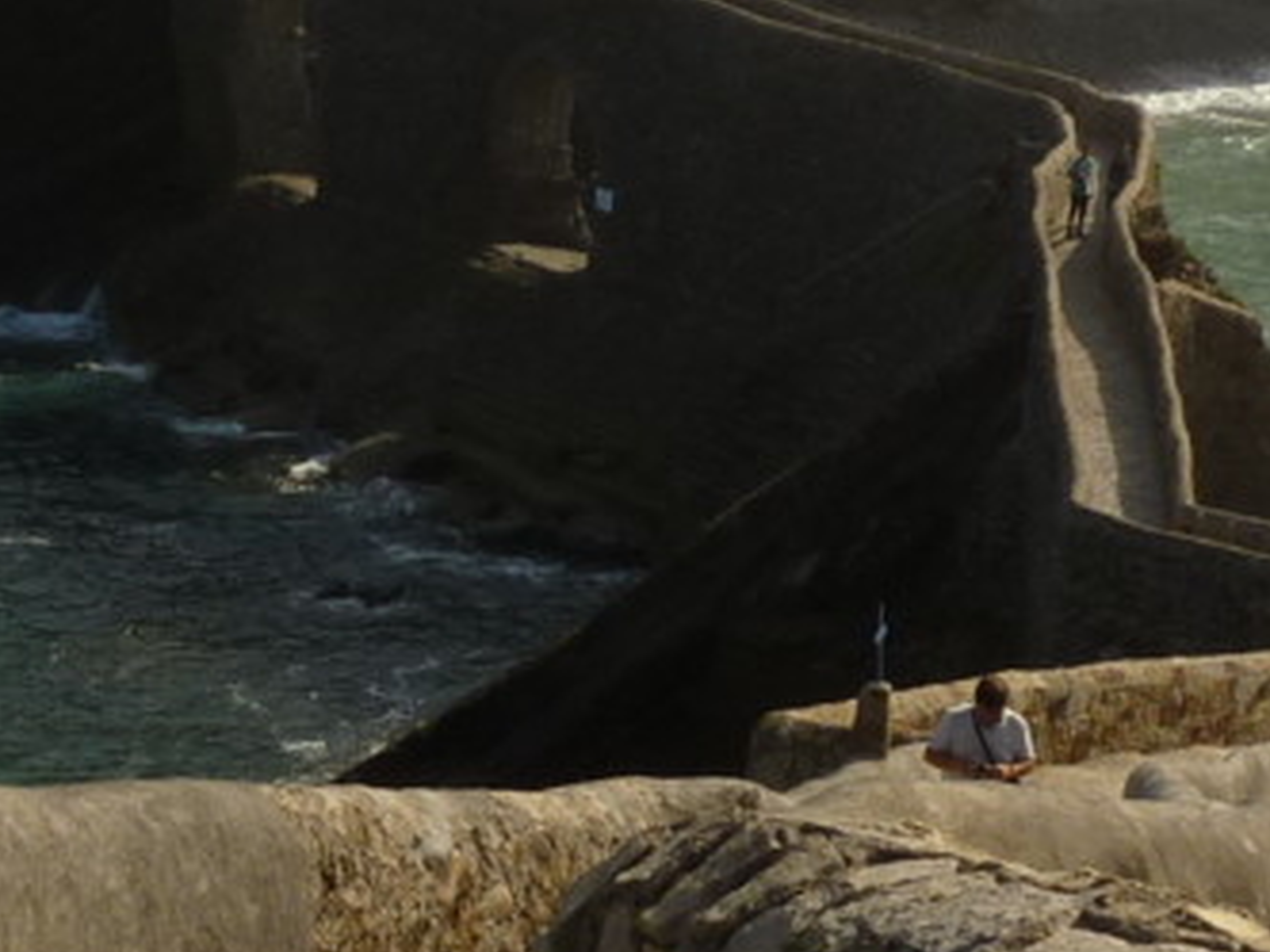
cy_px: 883
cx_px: 390
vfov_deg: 14.1
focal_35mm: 104
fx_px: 3816
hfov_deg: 18.8
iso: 80
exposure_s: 1/400
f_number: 5.6
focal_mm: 4.8
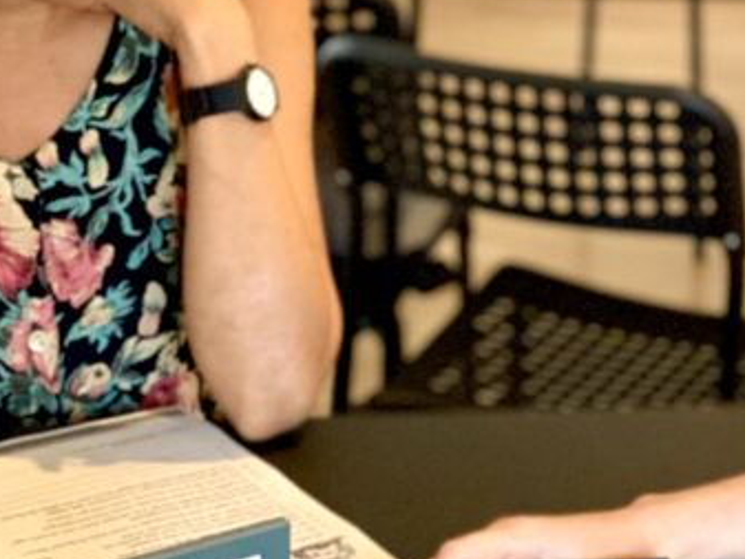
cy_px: 7
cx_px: 550
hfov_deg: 12.5
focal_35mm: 158
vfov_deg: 9.3
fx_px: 3402
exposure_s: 1/33
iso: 400
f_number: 2
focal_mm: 6
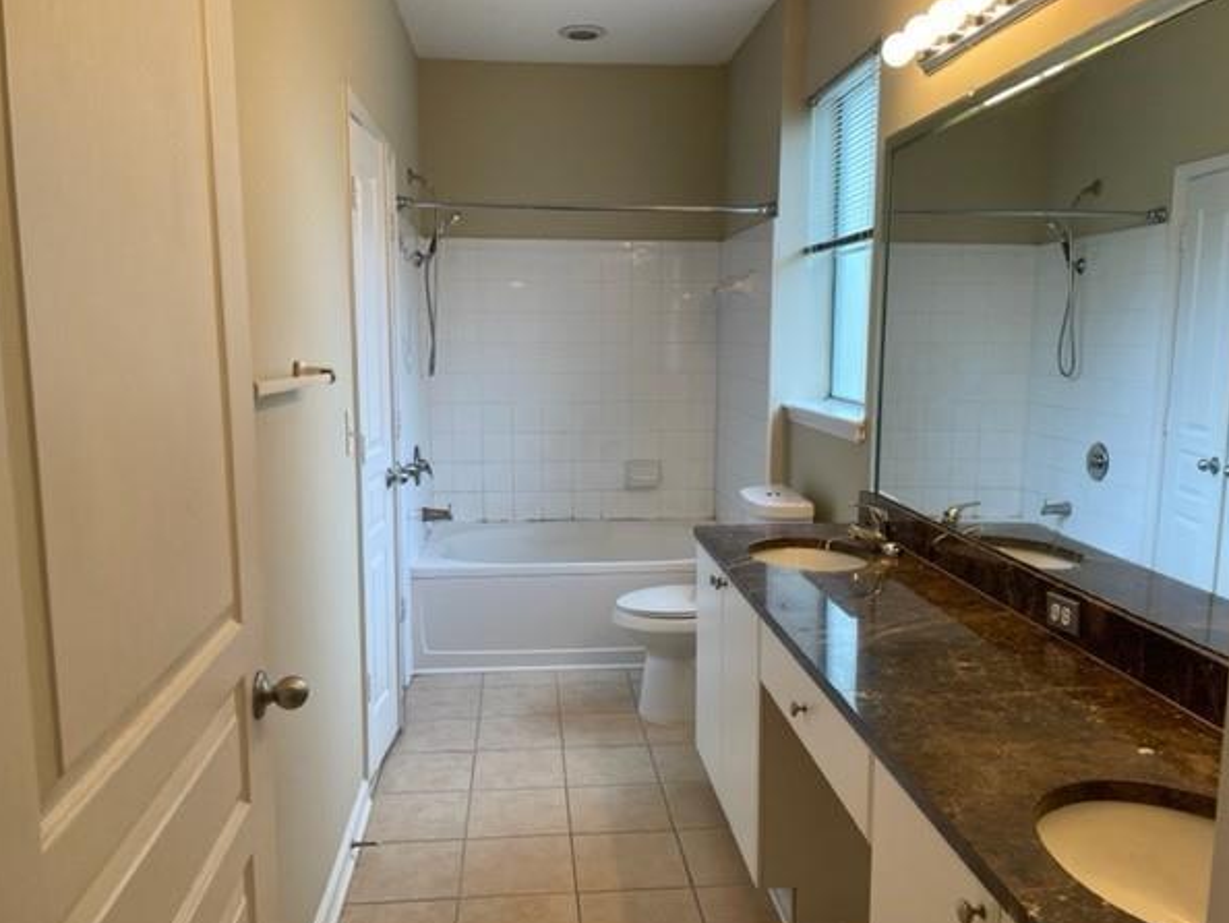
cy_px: 490
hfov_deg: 63.4
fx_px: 995
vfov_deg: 49.7
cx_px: 617
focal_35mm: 28
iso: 80
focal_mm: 4.2
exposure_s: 1/120
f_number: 1.6
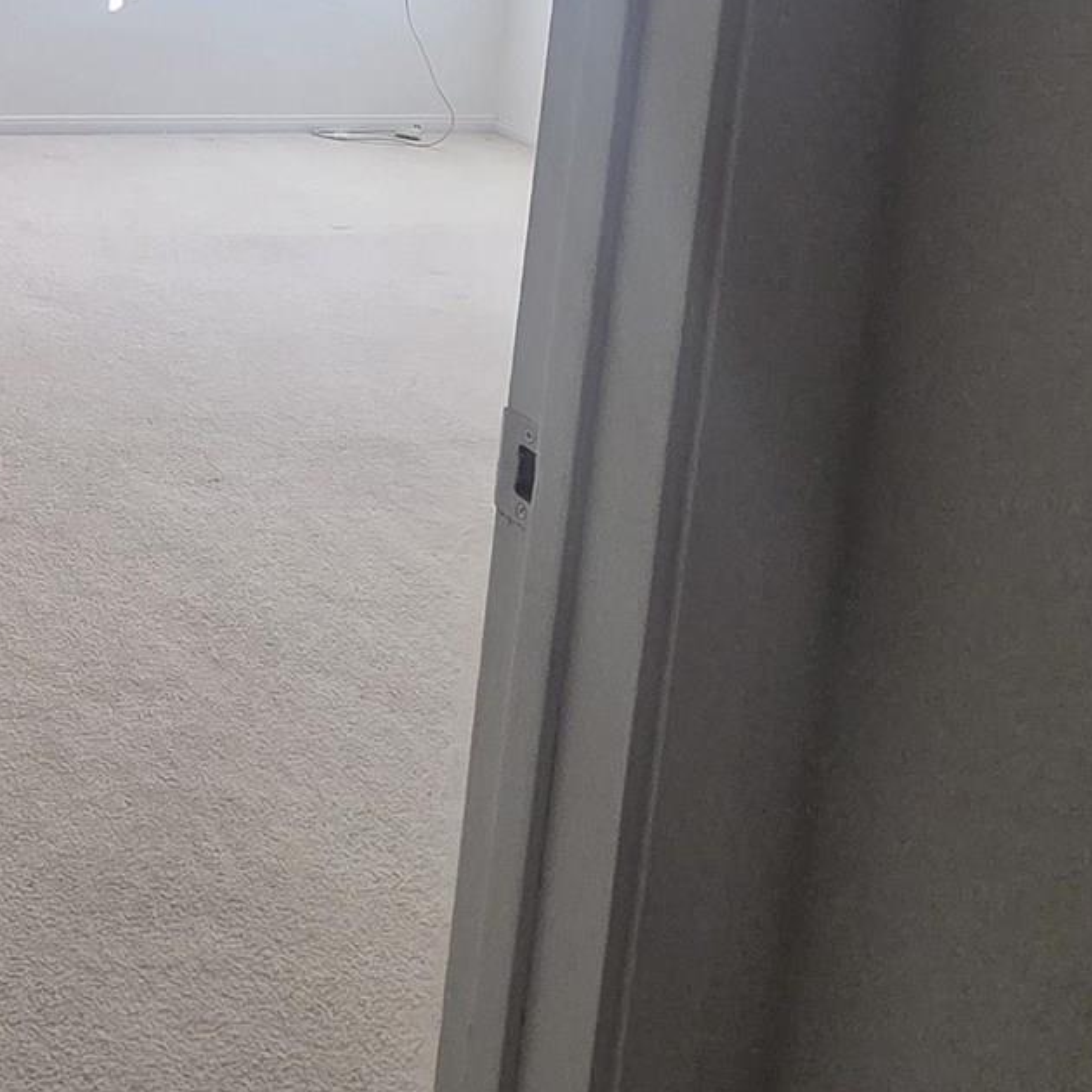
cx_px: -166
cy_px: -14
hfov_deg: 33.7
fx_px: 1499
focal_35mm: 42
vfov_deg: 35.9
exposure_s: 1/359
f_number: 2.2
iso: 500
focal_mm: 2.2
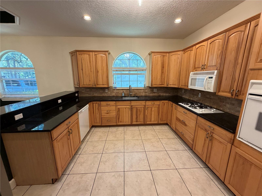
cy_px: 98
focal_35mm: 14
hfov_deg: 102.1
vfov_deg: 85.7
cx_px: 131
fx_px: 106
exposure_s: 1/60
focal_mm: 2.22
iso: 200
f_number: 2.2
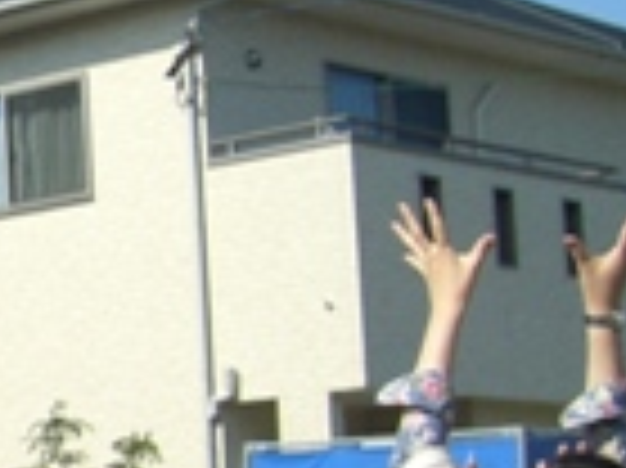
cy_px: 353
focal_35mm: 159
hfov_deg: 11.4
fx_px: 2873
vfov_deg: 9.3
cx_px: -558
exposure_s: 1/500
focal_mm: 6.2
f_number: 4.3
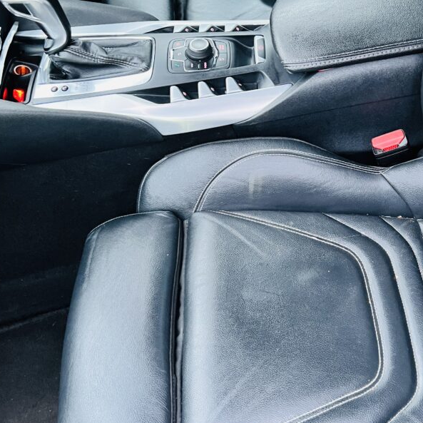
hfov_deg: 52.5
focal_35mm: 31
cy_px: 213
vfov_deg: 52.5
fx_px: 429
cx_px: 230
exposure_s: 1/46
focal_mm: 5.7
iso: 500
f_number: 1.5
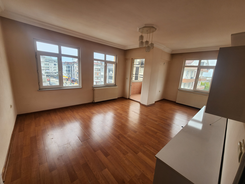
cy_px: 92
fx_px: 92
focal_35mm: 13
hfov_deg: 106.2
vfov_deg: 89.9
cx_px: 122
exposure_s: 1/169
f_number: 2.2
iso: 50
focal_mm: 2.2
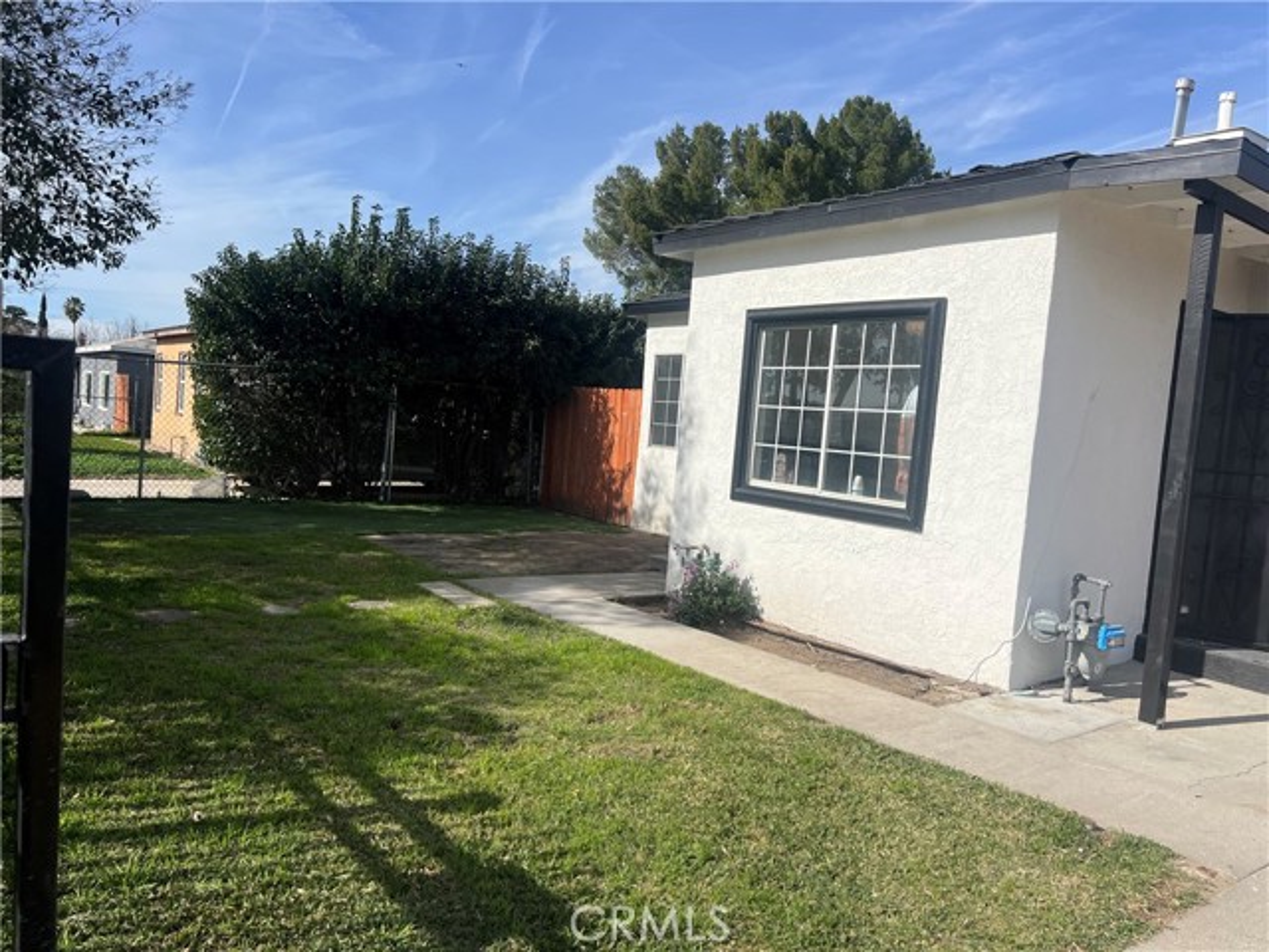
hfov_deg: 67.3
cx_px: 634
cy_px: 476
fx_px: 953
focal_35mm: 26
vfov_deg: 53.1
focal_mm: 5.7
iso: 50
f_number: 1.5
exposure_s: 1/6579
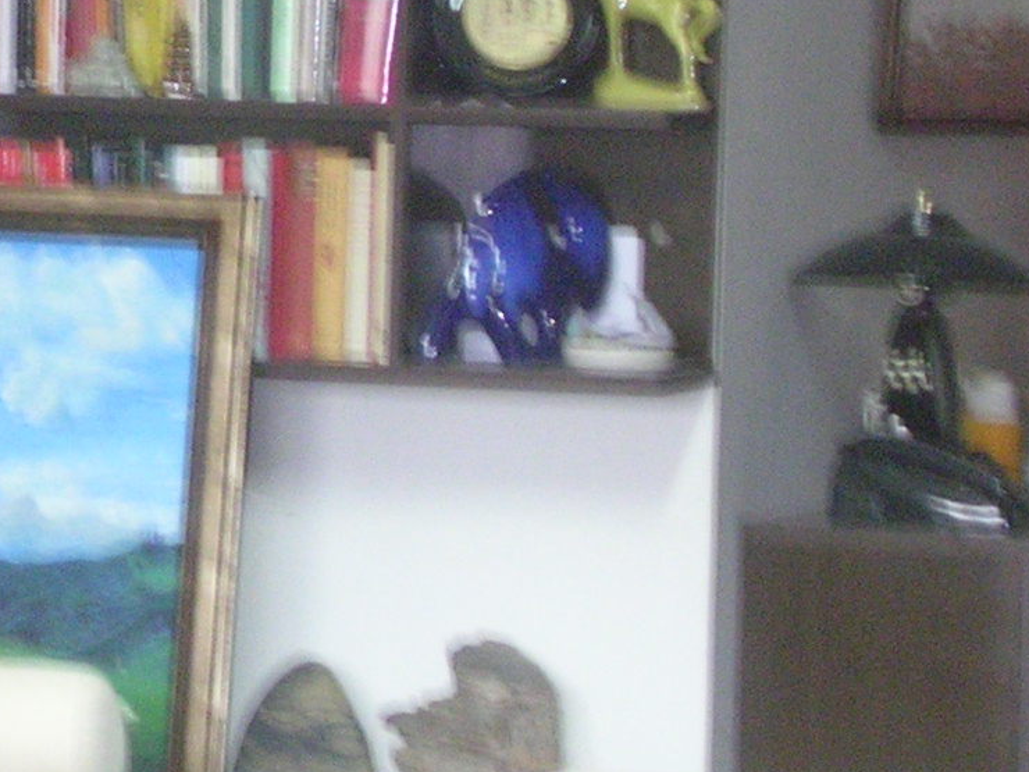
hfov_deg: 8.2
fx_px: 7075
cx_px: -234
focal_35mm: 238
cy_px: -3
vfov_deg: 6.2
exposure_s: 1/4.5
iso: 200
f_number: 4.1
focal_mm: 13
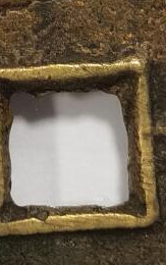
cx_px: 63
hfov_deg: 3.3
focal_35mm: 396
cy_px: -99
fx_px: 2860
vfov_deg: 5.3
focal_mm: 5.56
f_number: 16
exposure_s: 1/100
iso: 160
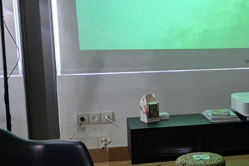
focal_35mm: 81
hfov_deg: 23.7
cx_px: 266
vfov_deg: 16.8
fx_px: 560
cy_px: 99
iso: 400
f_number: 1.8
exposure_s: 1/120
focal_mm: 5.4
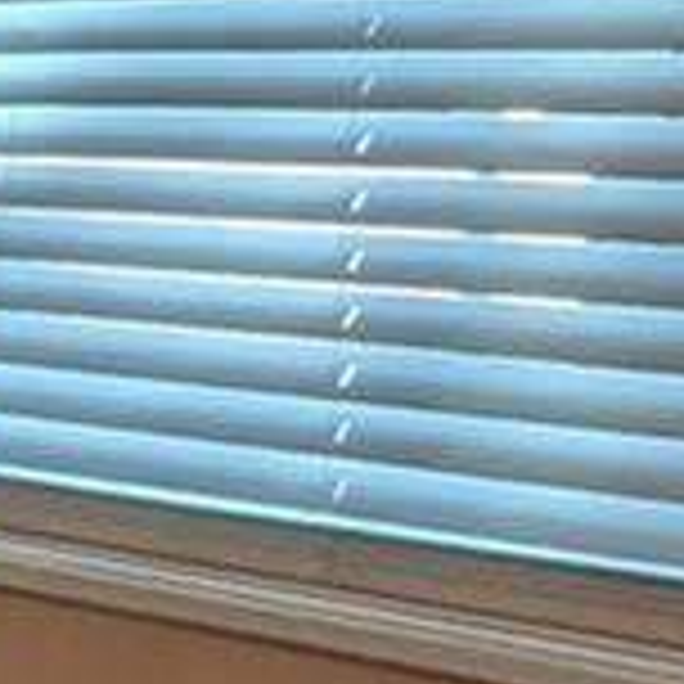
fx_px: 2705
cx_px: -1588
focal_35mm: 121
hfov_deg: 9.6
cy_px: 410
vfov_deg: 14.4
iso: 45
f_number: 2.2
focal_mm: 1.95
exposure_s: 1/60
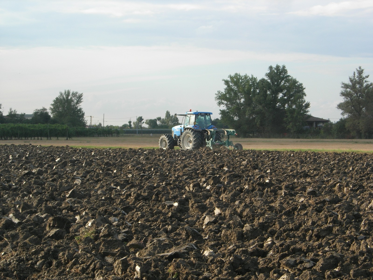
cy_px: 140
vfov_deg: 13.1
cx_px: 186
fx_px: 1218
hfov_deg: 17.4
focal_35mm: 113
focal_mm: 23.4
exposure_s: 1/104
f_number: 8.2
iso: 64
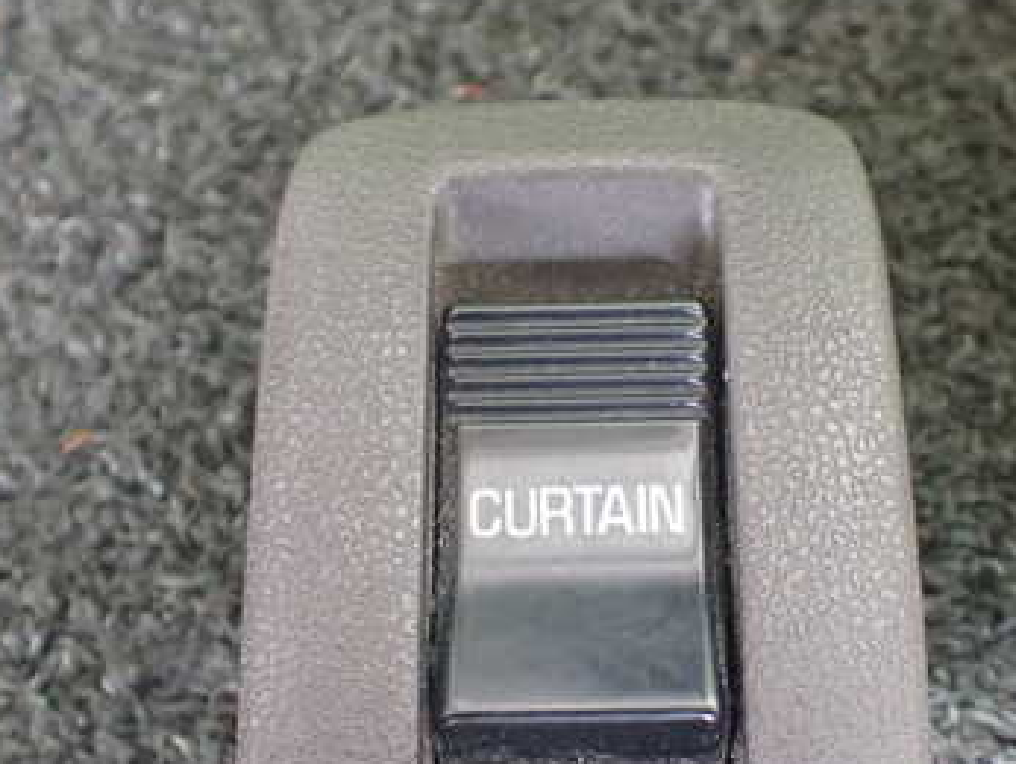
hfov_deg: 36.8
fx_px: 1527
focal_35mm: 52
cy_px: 549
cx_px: 564
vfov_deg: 27.8
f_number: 2.3
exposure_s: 1/50
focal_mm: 5.4
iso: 800
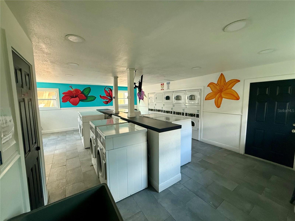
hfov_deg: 102.1
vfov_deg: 85.7
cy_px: 110
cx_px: 148
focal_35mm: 14
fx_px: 119
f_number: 2.2
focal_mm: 2.22
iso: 320
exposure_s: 1/97
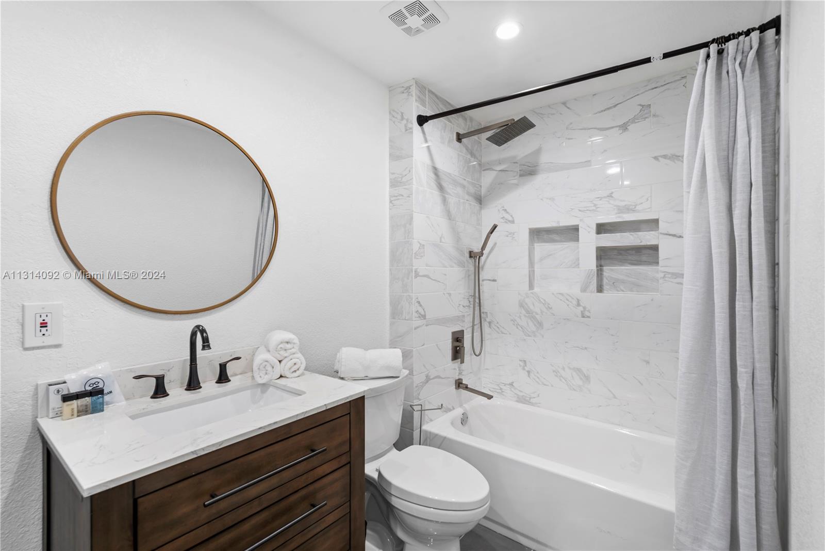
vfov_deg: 73.8
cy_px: 276
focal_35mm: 16
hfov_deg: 96.7
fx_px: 367
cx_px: 412
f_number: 8
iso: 320
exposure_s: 1/4
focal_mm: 16
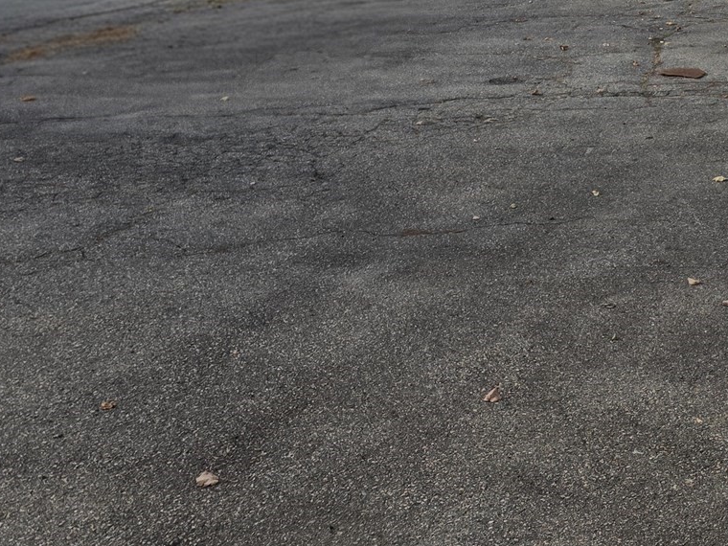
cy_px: -139
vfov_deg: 21.6
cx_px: 694
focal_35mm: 62
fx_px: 1304
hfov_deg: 29.5
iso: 80
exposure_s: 1/10000
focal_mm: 6.25
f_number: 1.7
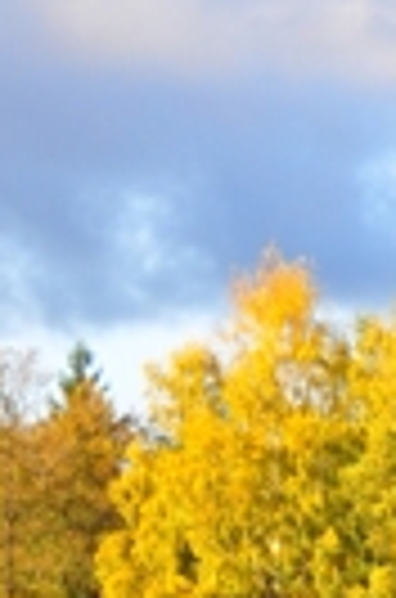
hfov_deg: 4.5
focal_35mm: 303
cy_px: 504
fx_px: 5025
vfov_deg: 6.8
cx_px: 652
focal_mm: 50
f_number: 1.8
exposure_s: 1/2500
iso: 200
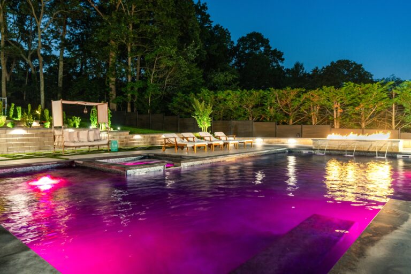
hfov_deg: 76.1
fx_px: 263
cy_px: 137
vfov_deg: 55.1
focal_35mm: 23
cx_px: 206
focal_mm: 23
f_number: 3.2
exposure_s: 2
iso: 250
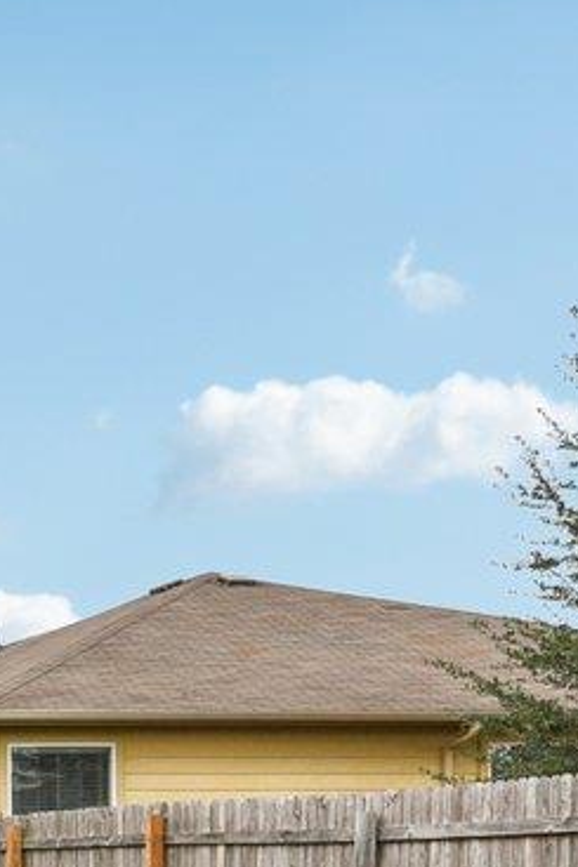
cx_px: -842
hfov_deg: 12.9
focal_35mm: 78
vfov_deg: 24.6
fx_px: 1880
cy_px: 908
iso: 100
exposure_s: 1/320
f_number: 8
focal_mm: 14
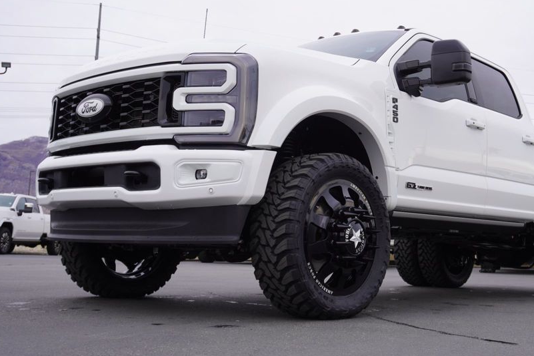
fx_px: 683
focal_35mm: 46
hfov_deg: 42.4
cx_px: 334
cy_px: 149
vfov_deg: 29.2
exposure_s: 1/80
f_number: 5.6
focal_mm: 24
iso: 100
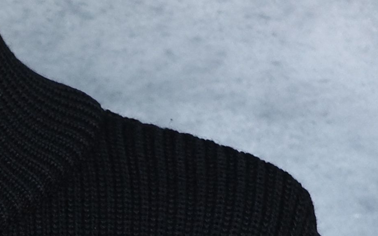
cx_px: -172
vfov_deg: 4.8
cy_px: 678
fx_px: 2709
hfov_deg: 7.8
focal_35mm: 263
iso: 640
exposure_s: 1/40
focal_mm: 26
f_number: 2.8
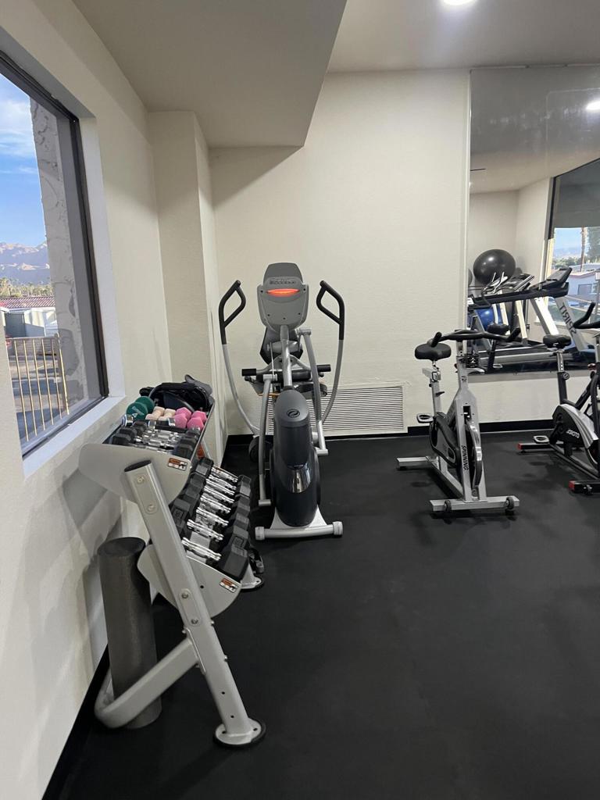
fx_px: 601
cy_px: 400
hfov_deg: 53.1
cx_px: 300
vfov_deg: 67.3
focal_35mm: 26
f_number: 1.5
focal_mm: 5.7
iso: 250
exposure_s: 1/60
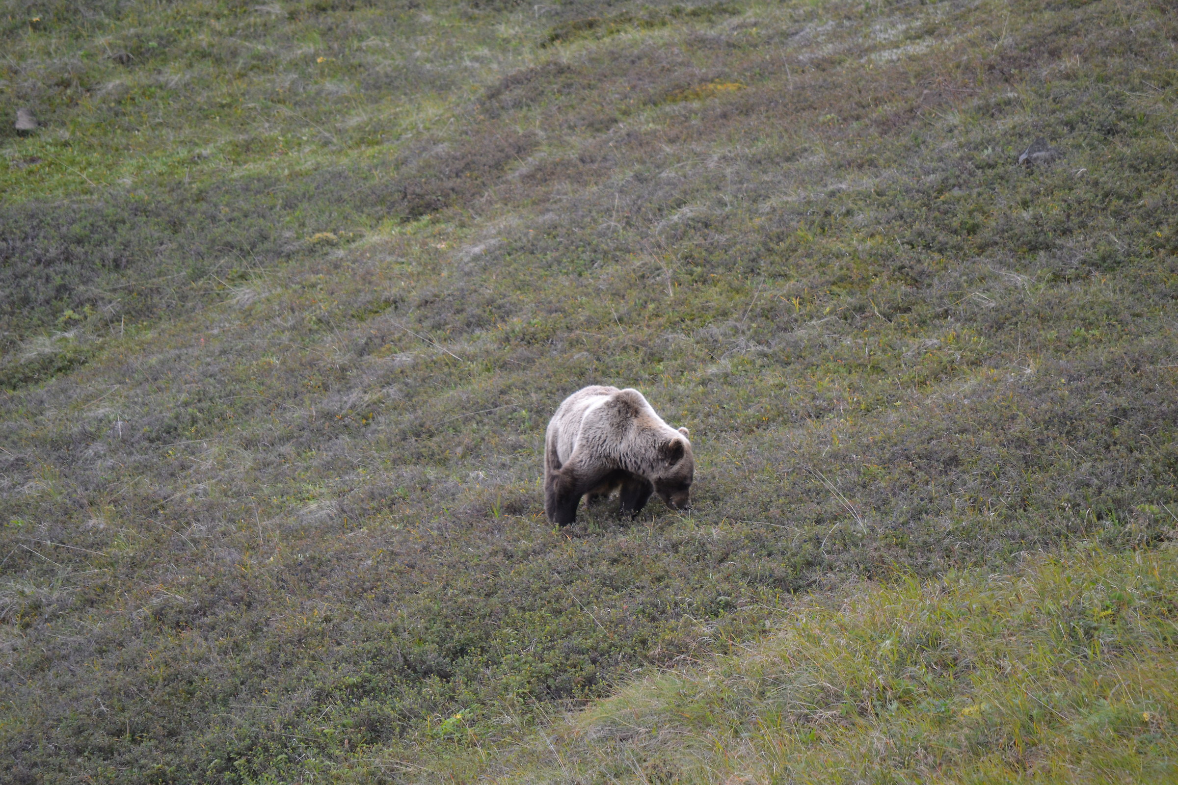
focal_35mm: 450
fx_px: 14724
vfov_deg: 3.1
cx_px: 589
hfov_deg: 4.6
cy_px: 392
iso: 400
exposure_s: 1/500
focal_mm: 300
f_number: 5.6
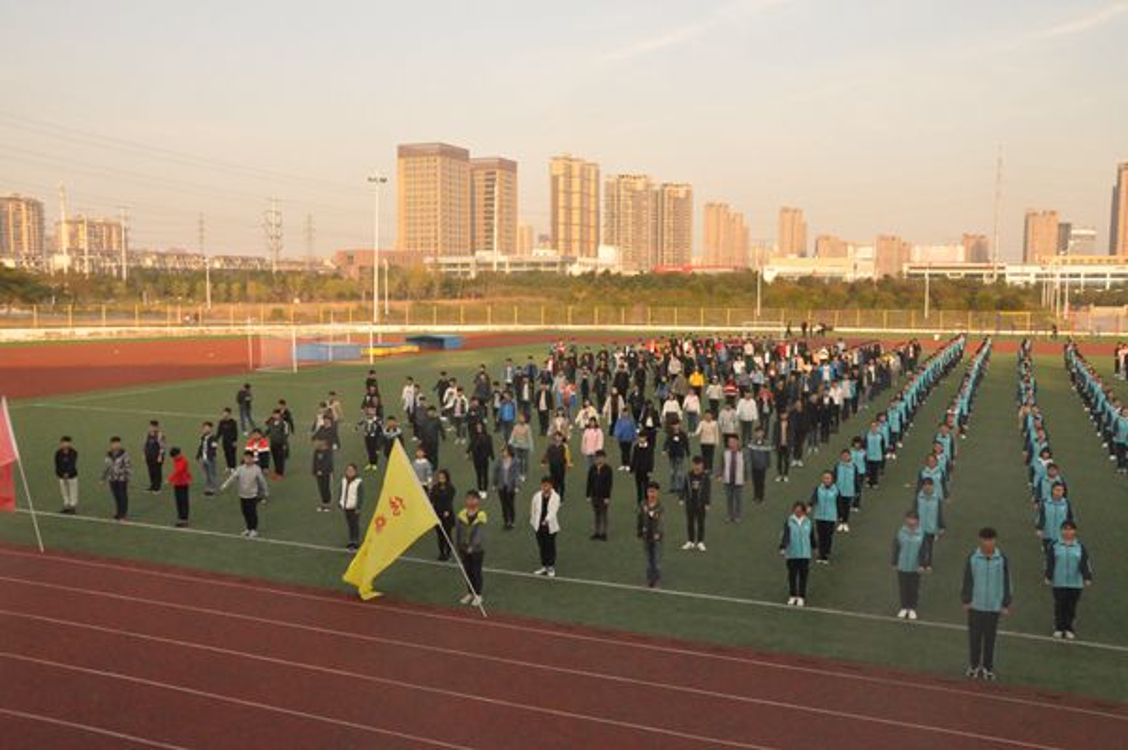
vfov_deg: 39.9
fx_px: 1033
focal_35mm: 33
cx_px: 564
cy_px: 375
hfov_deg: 57.3
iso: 3200
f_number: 10
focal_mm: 22
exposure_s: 1/1000
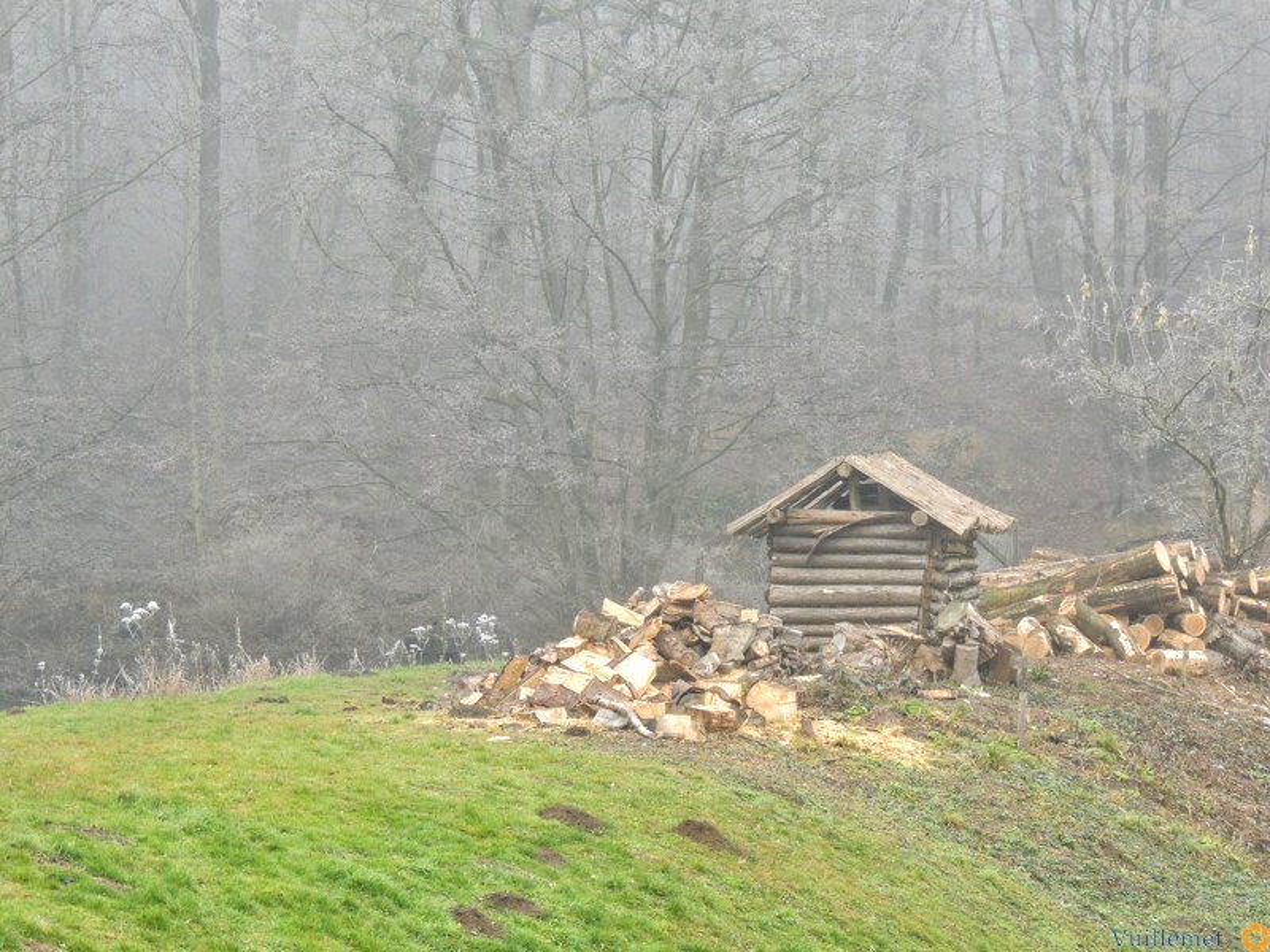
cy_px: 476
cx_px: 635
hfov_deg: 13.6
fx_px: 5320
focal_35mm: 145
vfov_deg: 10.2
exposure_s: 1/125
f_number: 4.4
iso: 400
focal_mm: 25.8
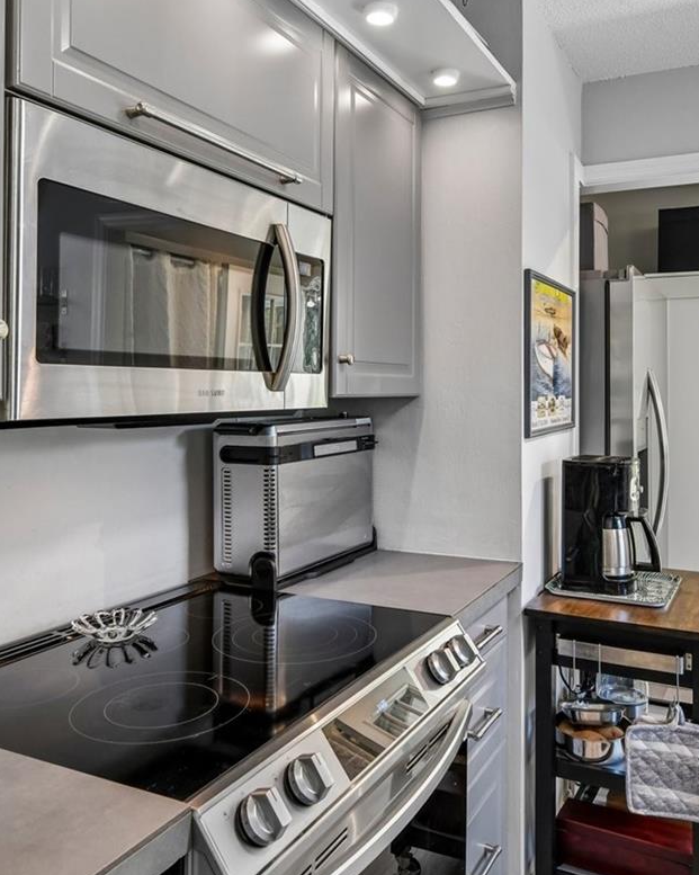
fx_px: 750
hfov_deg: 49.7
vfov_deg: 60.4
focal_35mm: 29
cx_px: 410
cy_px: 407
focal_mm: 15
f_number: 8
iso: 400
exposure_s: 1/20
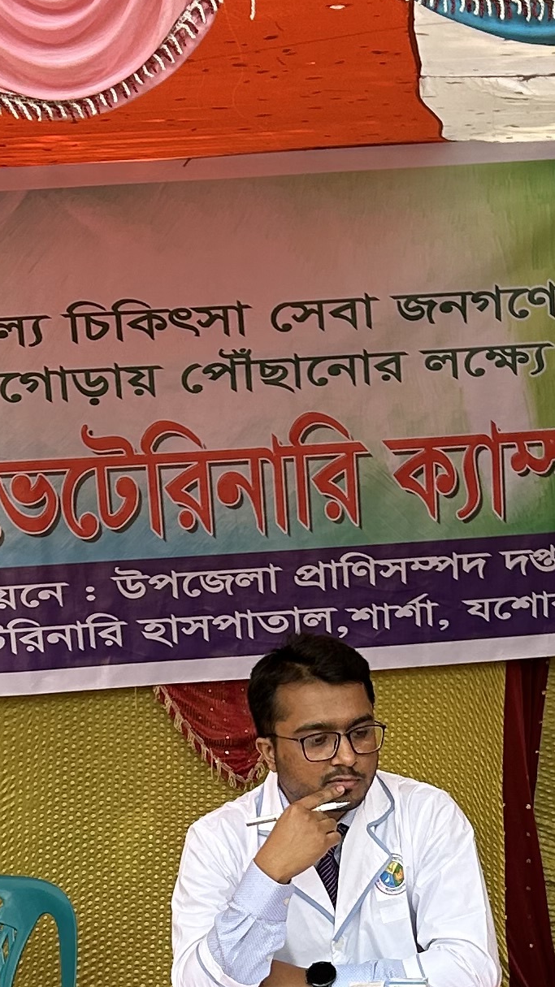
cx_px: 335
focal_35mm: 94
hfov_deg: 12.9
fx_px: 2460
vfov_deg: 22.1
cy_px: 913
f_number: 1.5
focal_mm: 5.7
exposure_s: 1/315
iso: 50
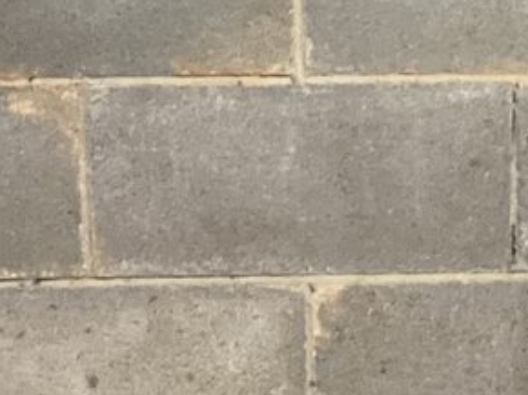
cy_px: -79
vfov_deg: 9.0
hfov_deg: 11.9
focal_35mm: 162
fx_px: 2469
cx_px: 647
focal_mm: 3.3
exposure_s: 1/40
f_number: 2.4
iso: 400
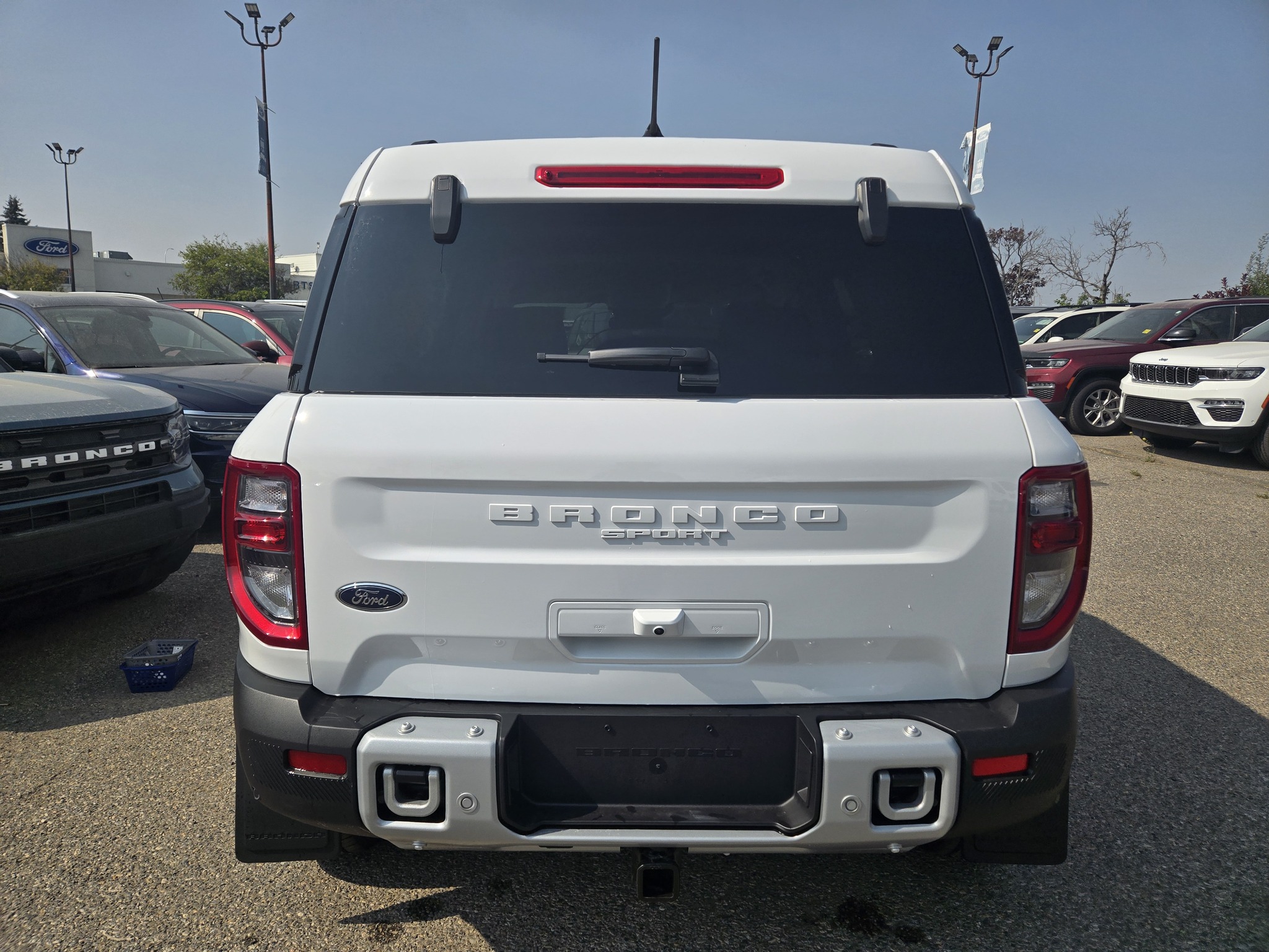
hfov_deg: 73.9
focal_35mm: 23
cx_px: 634
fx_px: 843
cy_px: 476
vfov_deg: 58.9
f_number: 1.8
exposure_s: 1/2635
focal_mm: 5.4
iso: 25
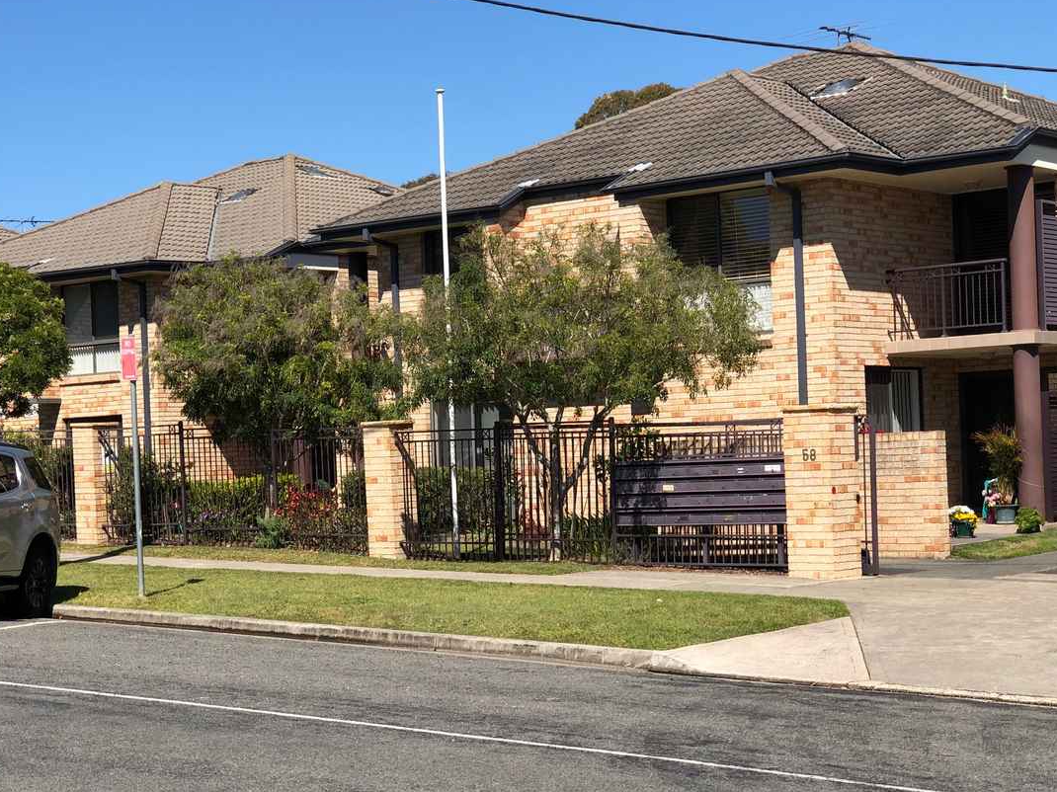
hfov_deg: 27.7
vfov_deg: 21.0
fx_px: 2137
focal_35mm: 70
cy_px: 457
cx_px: 430
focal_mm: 6
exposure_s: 1/979
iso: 16
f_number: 2.4
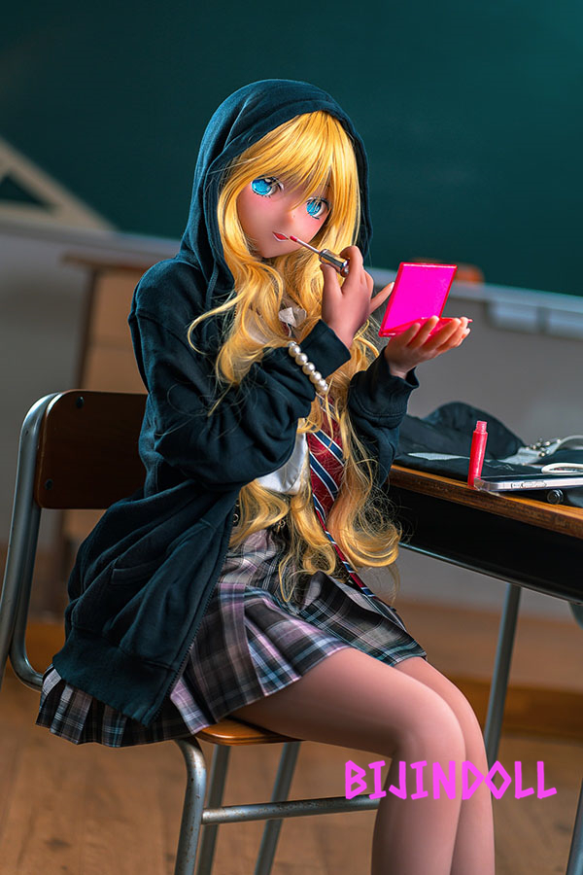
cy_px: 438
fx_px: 2065
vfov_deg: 23.9
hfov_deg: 16.1
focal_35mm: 85
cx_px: 292
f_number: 1.8
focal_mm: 85
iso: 100
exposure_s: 1/100
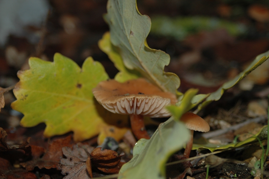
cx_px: 134
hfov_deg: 21.9
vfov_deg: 14.7
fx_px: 694
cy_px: 90
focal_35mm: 93
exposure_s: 1/60
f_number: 5
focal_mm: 62
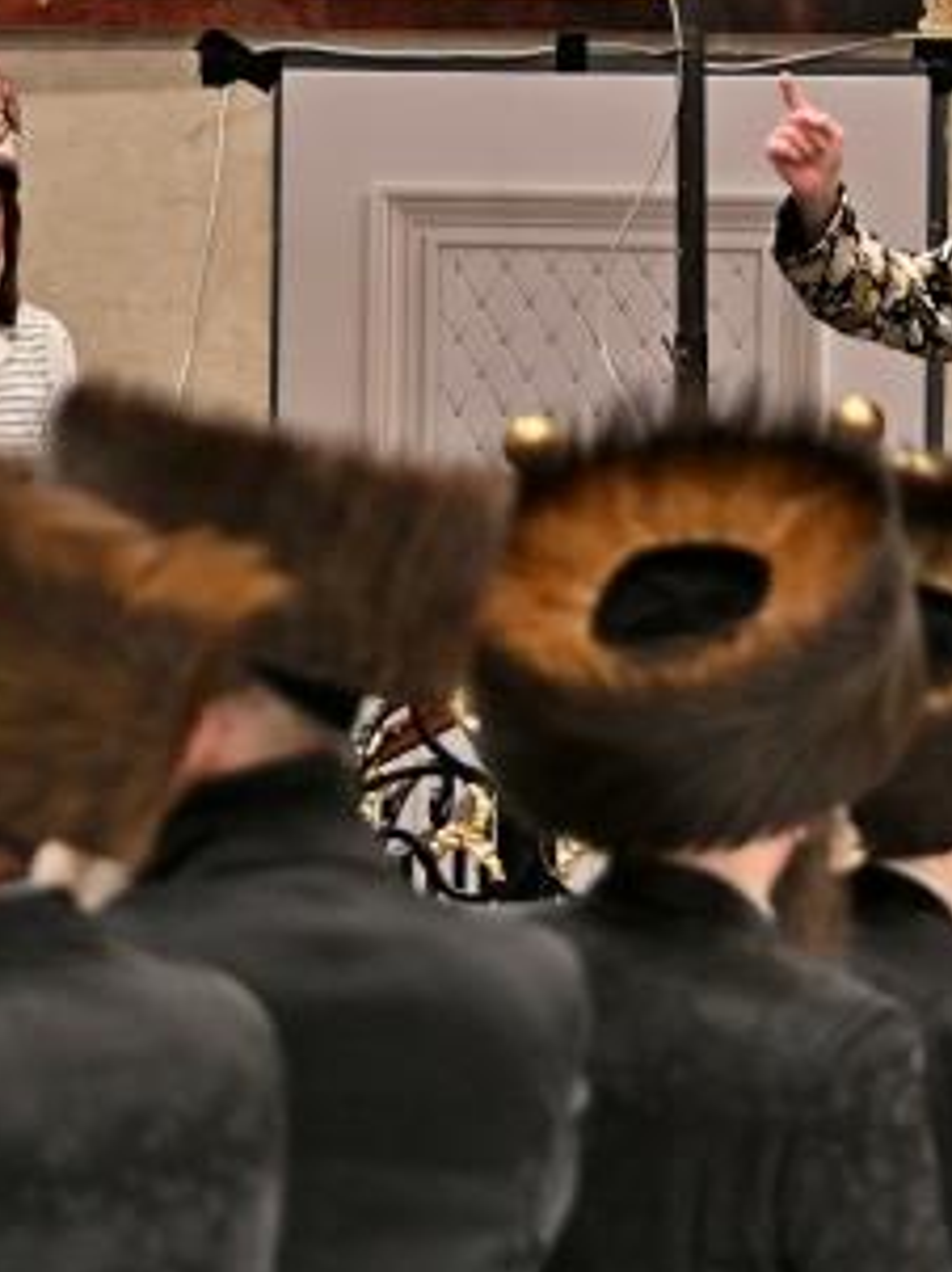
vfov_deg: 4.5
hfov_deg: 3.4
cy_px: -34
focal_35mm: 440
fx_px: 16157
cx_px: 1045
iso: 200
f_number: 2.8
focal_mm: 90
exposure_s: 1/320
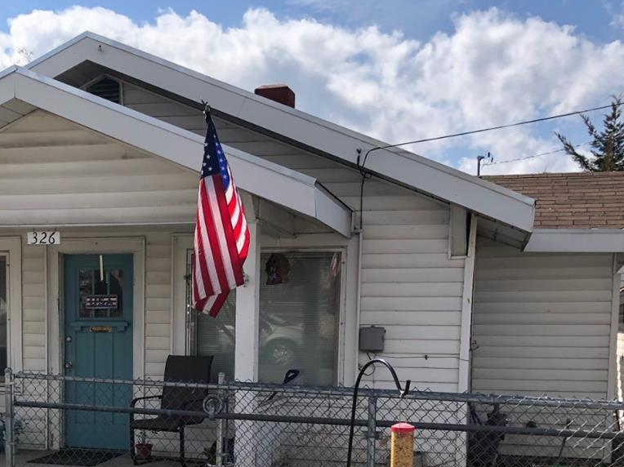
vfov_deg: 25.6
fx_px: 991
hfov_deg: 34.2
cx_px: 149
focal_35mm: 55
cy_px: 426
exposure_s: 1/1715
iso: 20
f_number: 1.8
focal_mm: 3.99
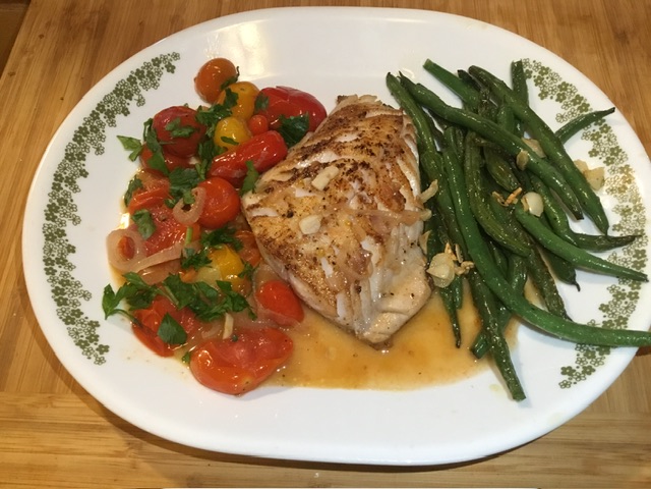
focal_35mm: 31
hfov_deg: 58.4
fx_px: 583
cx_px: 326
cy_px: 244
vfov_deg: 45.4
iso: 200
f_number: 2.4
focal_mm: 3.3
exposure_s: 1/30
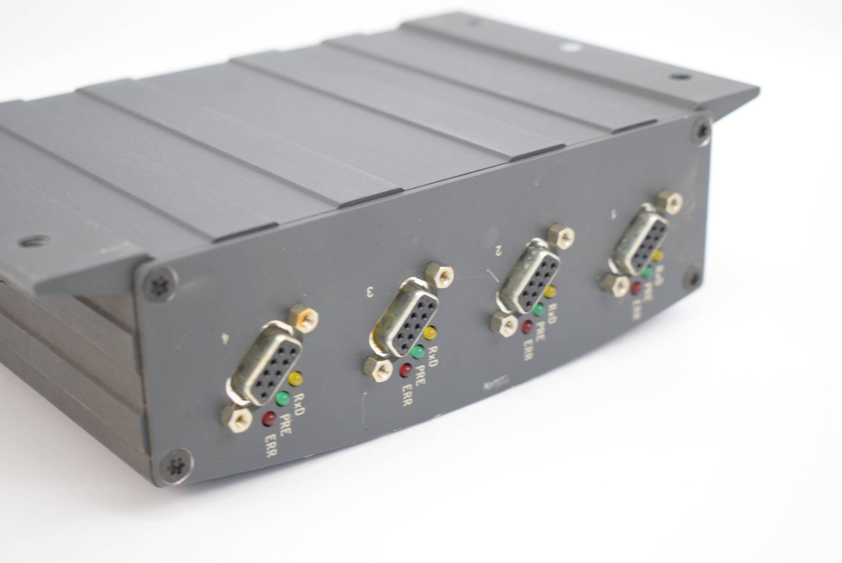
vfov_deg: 21.6
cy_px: 282
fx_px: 1475
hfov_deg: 31.9
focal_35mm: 63
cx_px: 421
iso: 560
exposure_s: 1/60
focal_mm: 42
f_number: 5
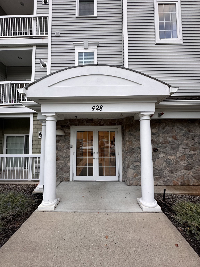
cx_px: 100
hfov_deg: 85.7
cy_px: 134
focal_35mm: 14
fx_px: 108
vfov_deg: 102.1
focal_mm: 2.22
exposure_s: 1/99
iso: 80
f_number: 2.2
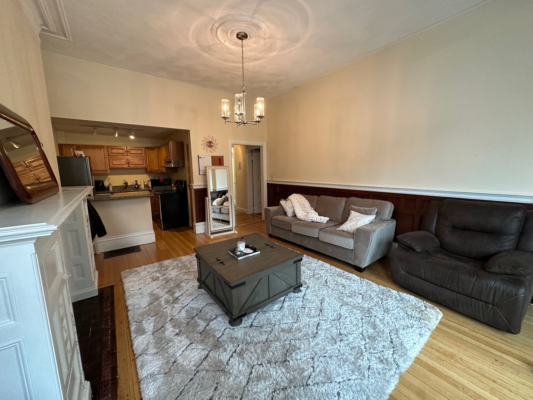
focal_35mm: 14
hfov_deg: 102.1
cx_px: 266
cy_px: 200
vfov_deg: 85.7
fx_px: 216
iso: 400
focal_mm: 2.22
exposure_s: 1/60
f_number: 2.2
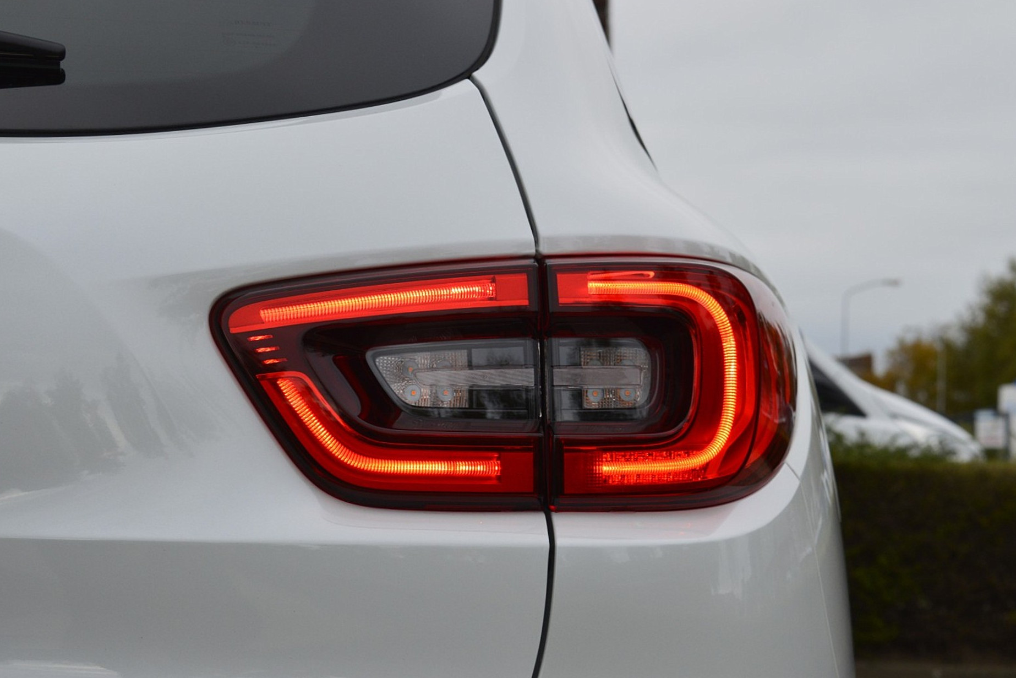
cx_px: 488
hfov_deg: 26.0
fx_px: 2201
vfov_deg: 17.5
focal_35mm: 78
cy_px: 334
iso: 400
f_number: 9
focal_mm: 50
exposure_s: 1/160
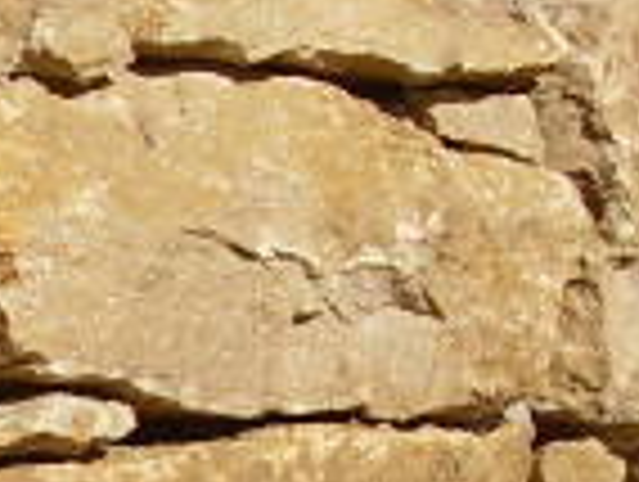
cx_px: 432
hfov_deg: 7.8
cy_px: 856
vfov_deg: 5.8
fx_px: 4660
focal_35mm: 252
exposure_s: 1/500
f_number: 7
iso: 80
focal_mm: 6.3
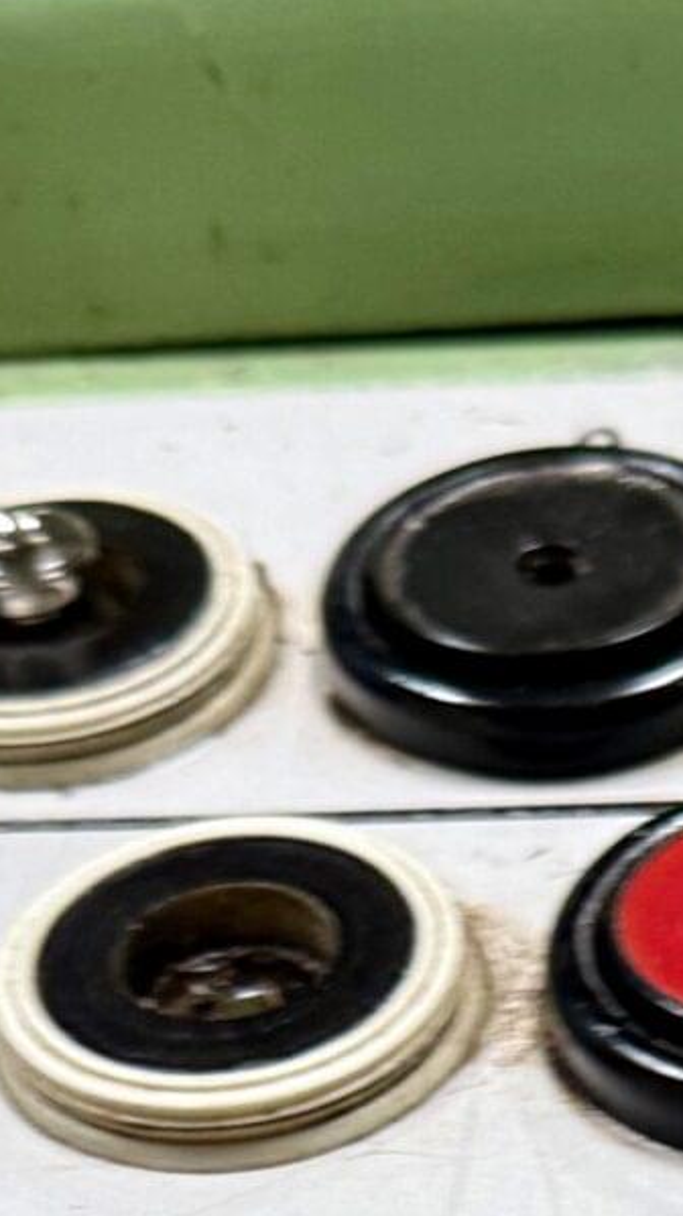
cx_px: 1090
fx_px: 3609
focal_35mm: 112
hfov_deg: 10.4
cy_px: 1741
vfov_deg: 17.5
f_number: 1.78
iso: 320
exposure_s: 1/60
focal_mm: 6.76
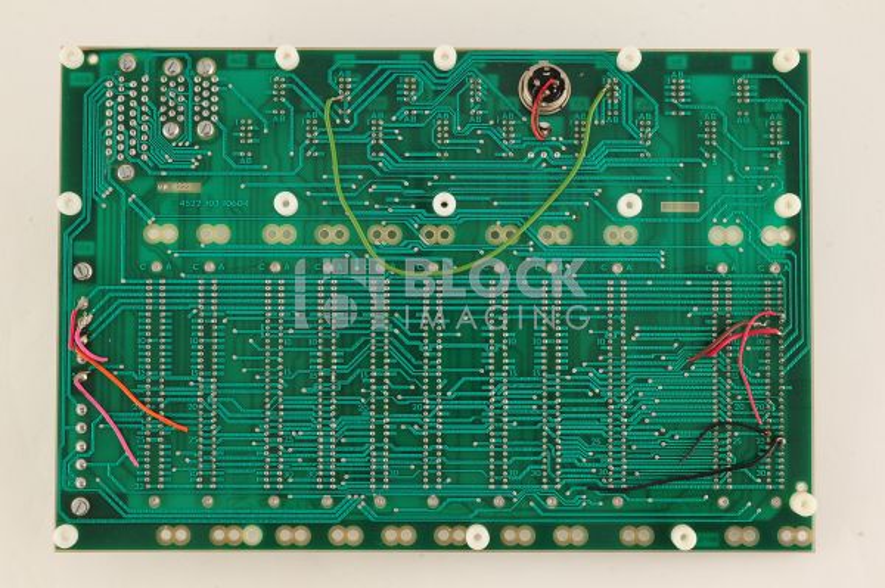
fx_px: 1228
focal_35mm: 50
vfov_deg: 26.9
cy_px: 294
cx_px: 442
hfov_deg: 39.6
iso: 1600
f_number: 10
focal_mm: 50
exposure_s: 1/125
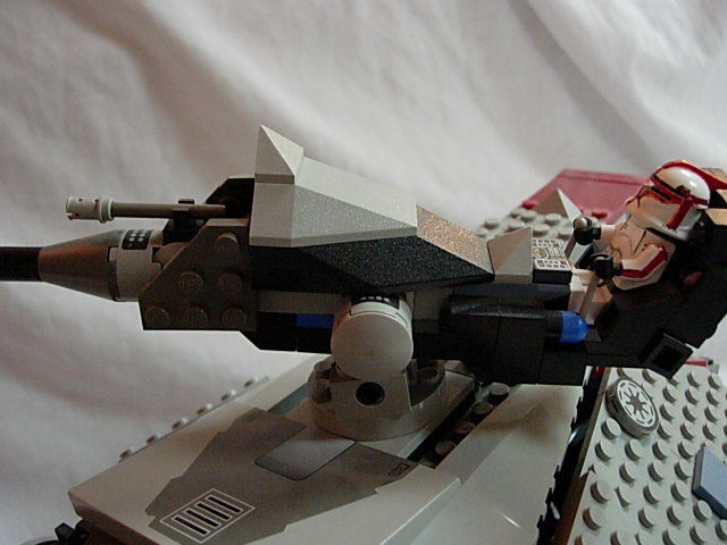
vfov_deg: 37.7
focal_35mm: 38
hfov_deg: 49.0
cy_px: 272
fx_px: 798
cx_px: 364
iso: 400
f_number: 2.8
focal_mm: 7.8
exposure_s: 1/39.1
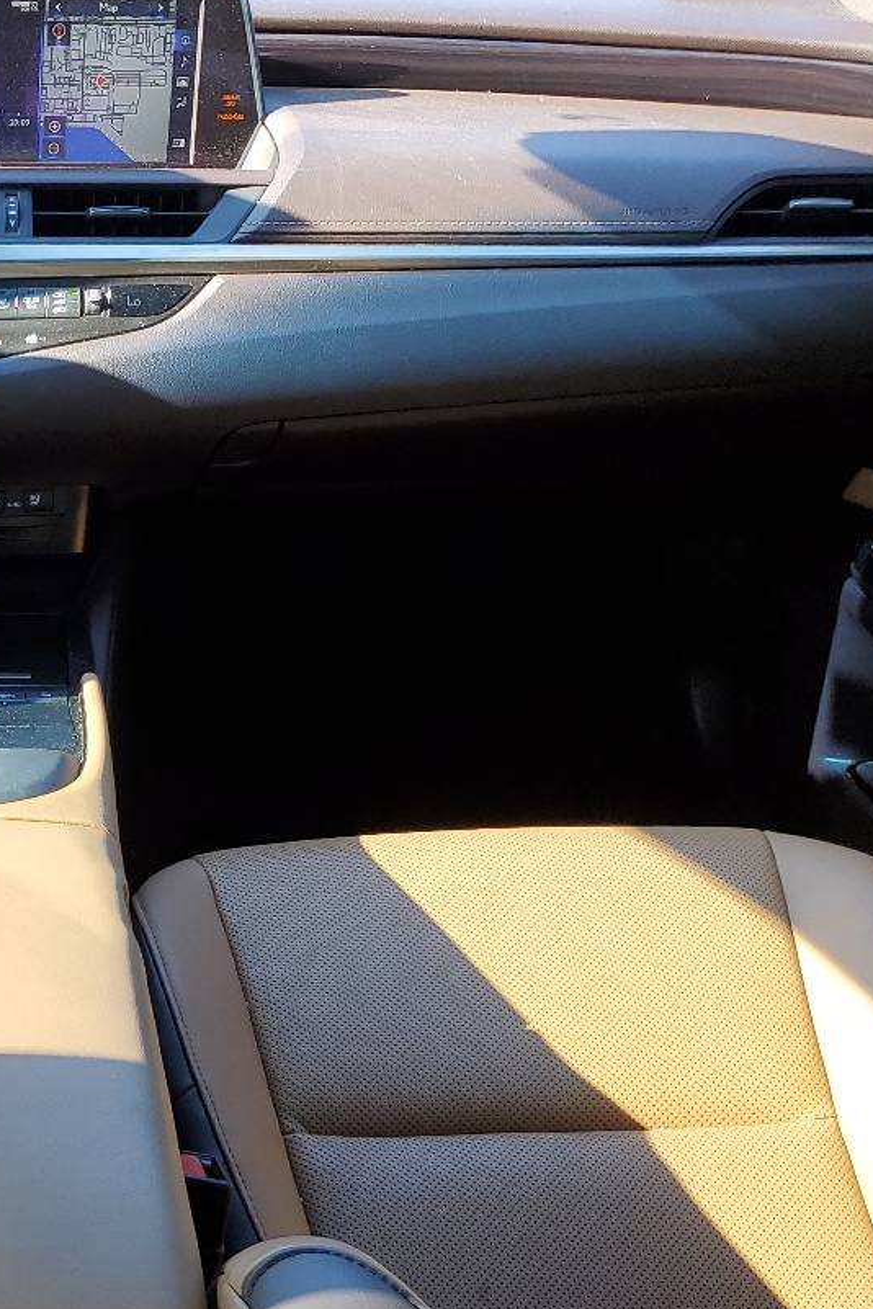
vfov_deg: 36.3
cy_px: 912
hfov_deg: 23.1
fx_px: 1964
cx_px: -152
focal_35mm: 54
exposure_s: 1/143
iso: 50
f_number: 1.5
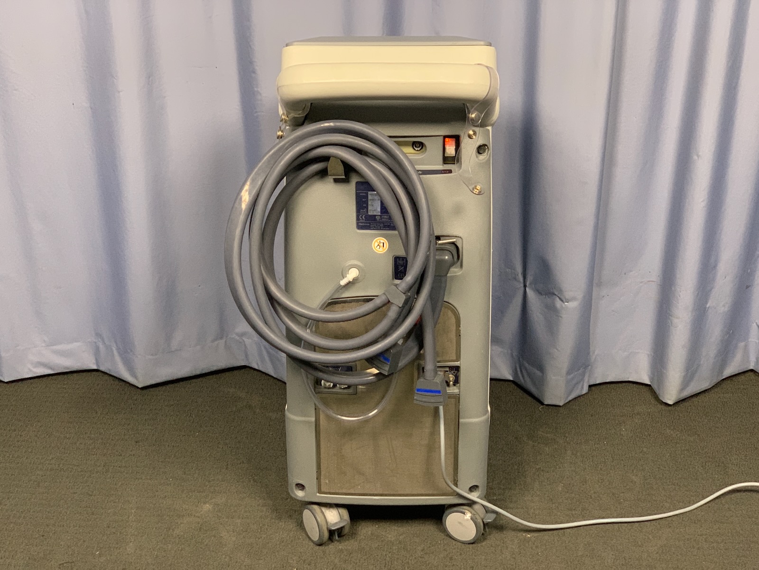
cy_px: 285
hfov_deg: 36.8
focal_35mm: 52
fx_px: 1140
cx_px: 380
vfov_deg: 28.0
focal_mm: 6
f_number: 2.4
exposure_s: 1/60
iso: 320
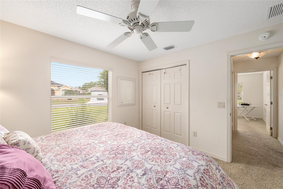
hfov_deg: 104.3
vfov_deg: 81.2
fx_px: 110
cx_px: 142
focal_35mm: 14
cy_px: 94
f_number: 8
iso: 500
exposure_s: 1/80
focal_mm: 14
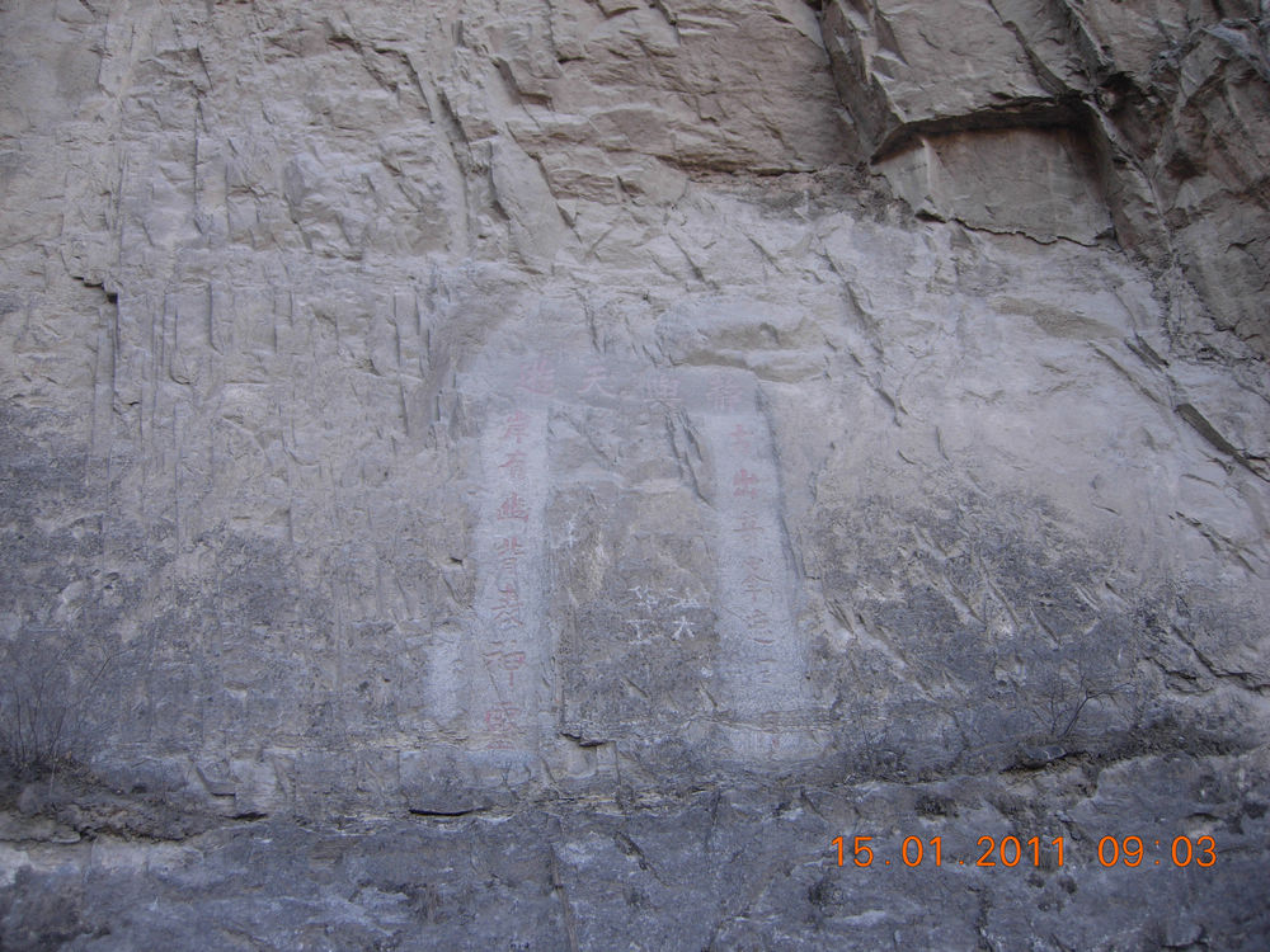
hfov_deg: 51.4
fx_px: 1321
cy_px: 476
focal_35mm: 36
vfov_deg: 39.7
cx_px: 635
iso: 50
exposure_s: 1/76.1
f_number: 3
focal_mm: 7.5
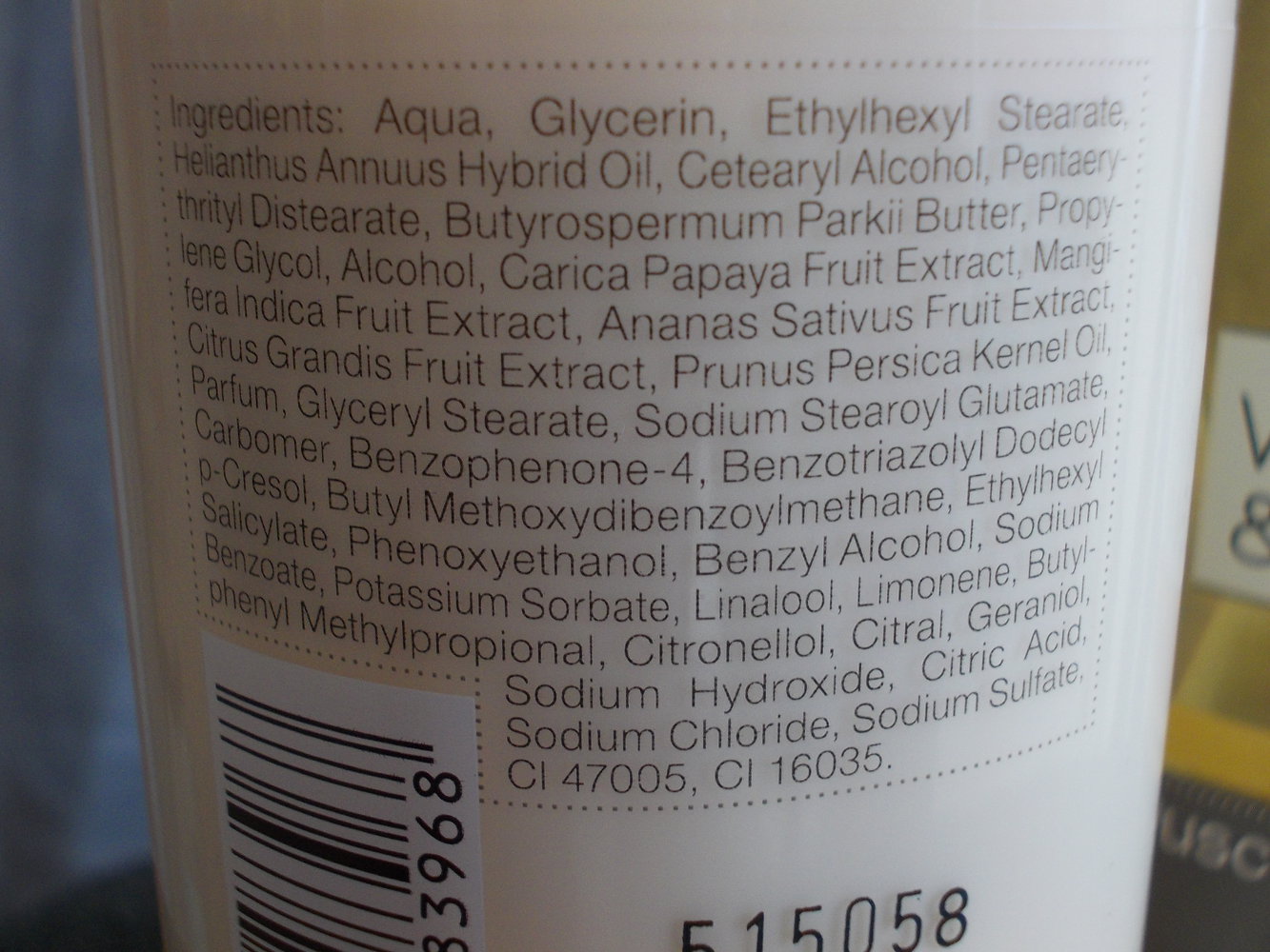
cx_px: 635
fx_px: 1578
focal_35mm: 43
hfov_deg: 43.8
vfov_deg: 33.6
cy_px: 476
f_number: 3.3
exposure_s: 1/30
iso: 125
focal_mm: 6.1
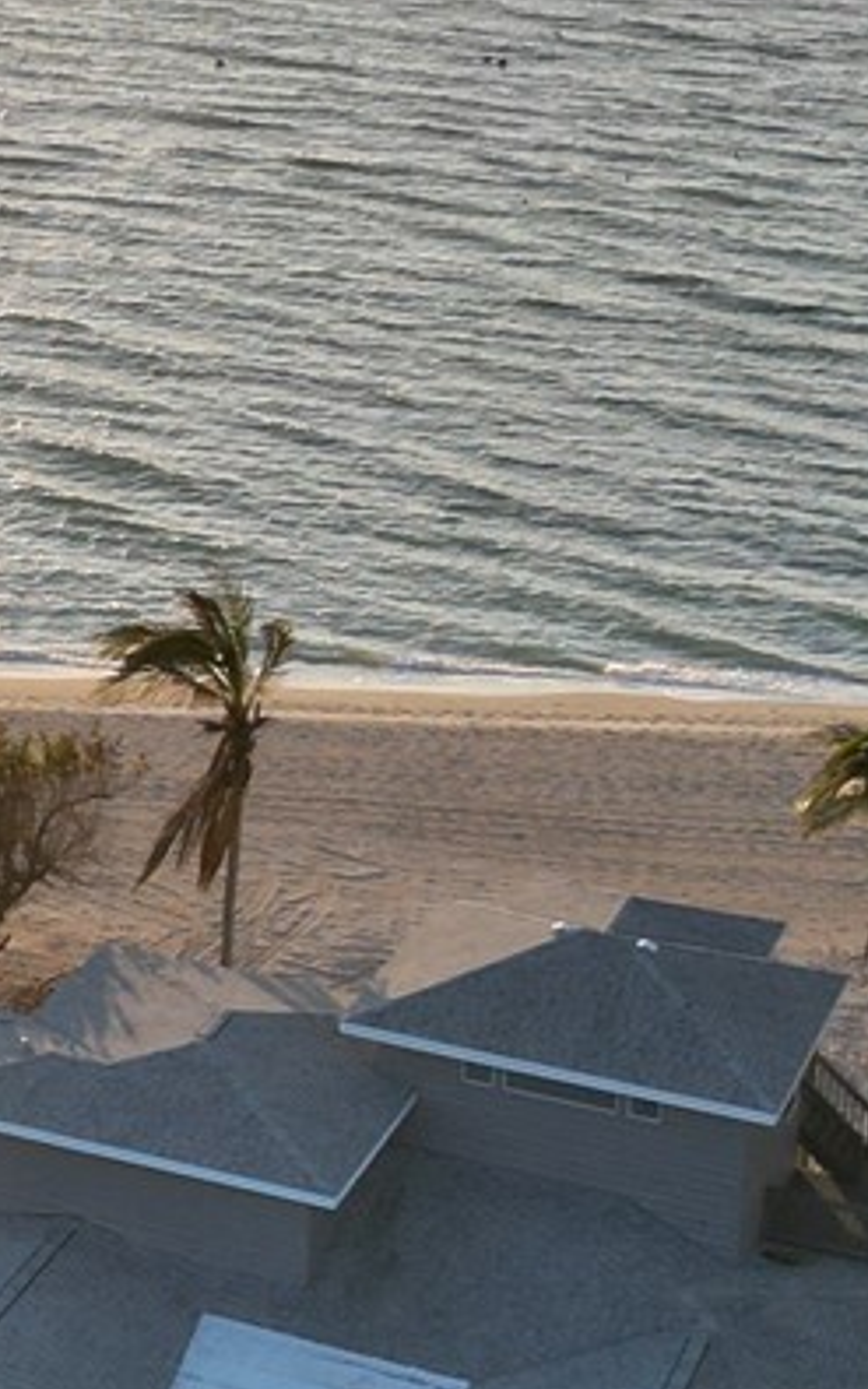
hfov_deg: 11.7
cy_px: 292
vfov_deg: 20.0
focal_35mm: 103
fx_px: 3897
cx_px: -696
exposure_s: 1/3200
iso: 100
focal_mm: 6.72
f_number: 1.7
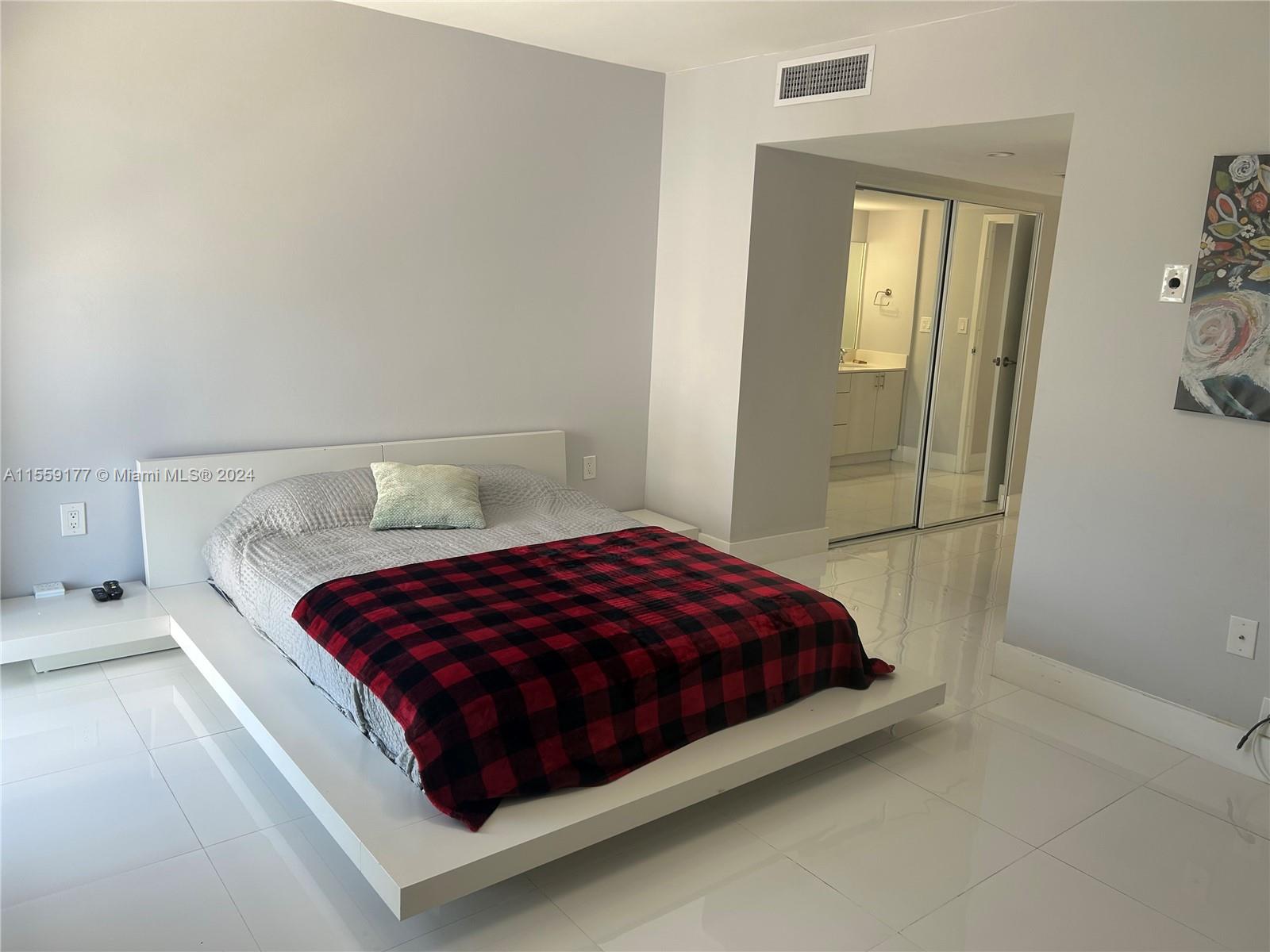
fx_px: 954
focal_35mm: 26
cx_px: 635
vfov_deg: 53.1
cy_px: 476
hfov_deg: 67.3
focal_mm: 5.7
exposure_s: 1/155
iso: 40
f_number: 1.5
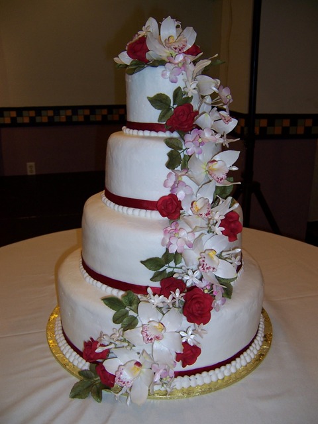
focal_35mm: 33
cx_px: 159
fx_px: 404
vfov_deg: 55.4
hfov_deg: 42.9
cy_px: 212
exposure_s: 1/60
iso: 80
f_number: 2.8
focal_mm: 5.5
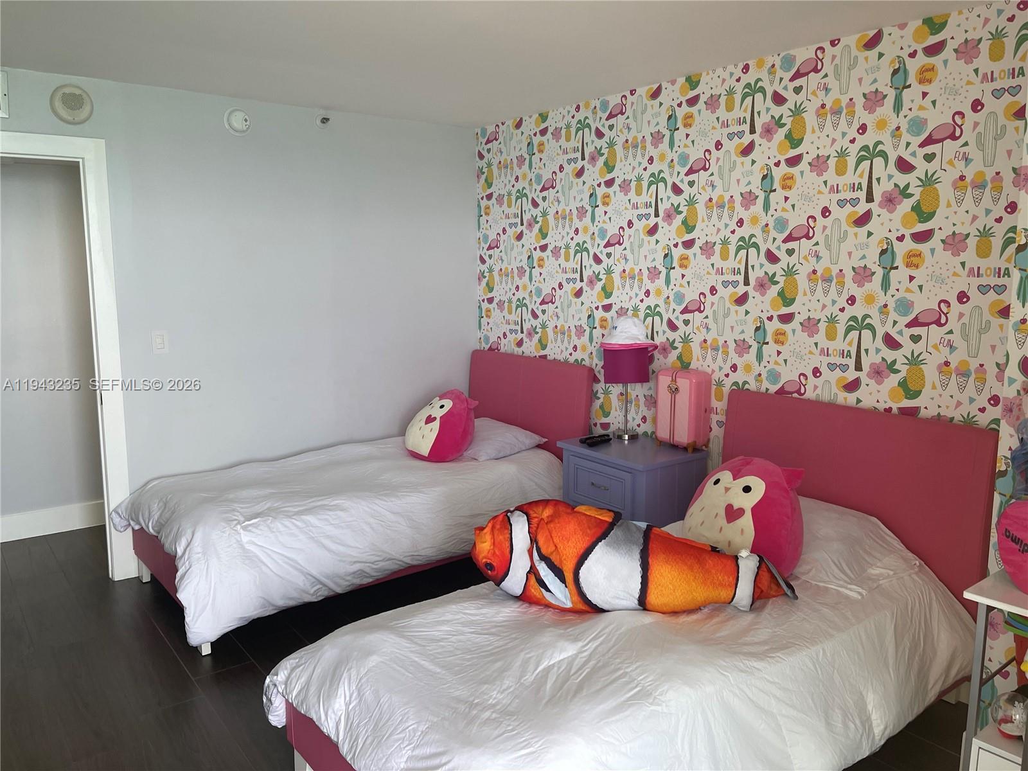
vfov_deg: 53.1
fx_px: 772
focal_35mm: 26
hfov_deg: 67.3
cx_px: 514
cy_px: 386
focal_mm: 5.1
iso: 100
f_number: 1.6
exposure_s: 1/121
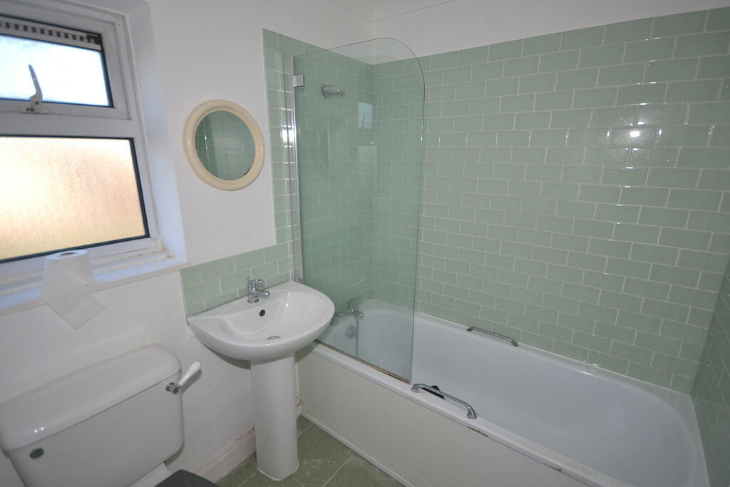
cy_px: 244
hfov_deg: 95.0
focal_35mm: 16
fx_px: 335
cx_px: 365
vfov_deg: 72.1
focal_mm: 11
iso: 100
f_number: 4.2
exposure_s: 1/60
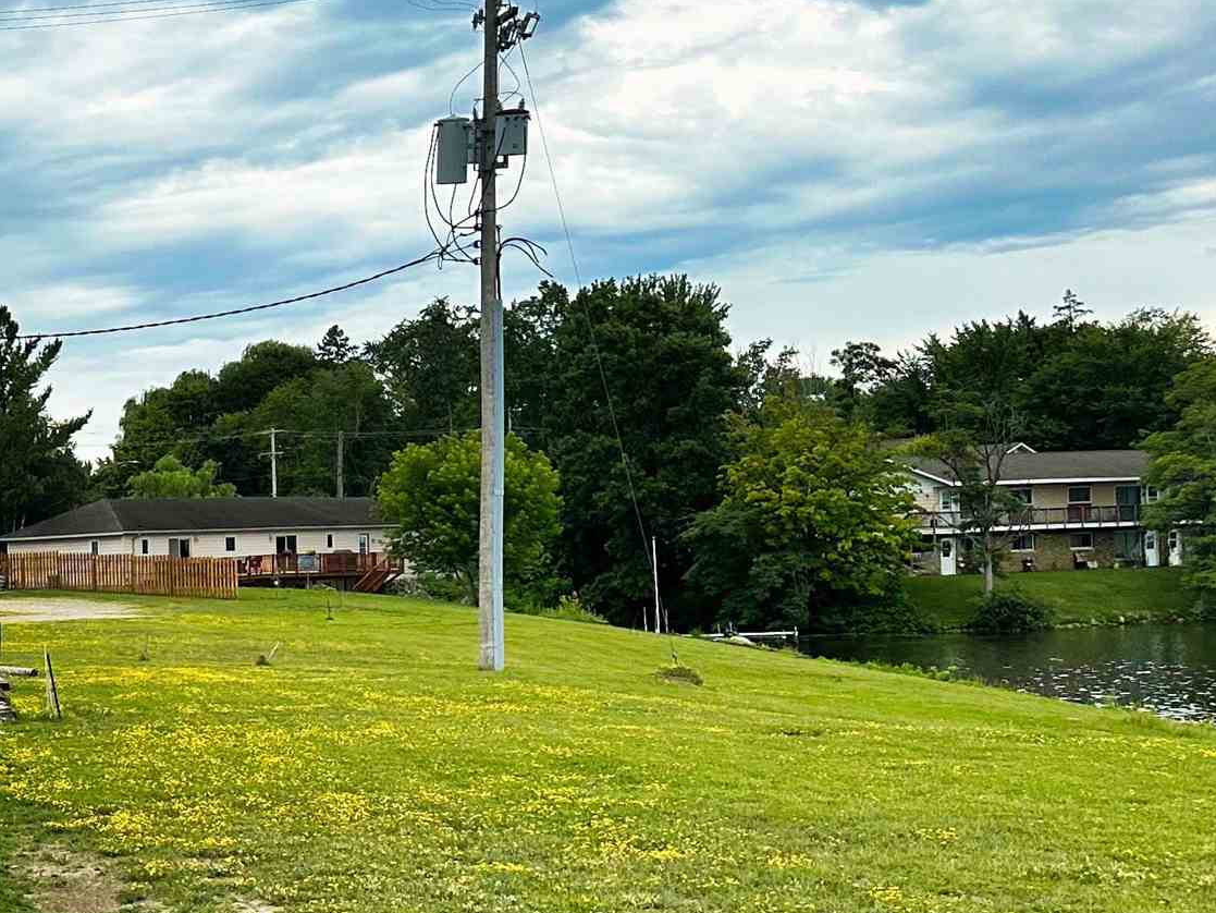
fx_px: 2319
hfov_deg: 25.8
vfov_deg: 22.2
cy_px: 589
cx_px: -297
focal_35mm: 66
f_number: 1.78
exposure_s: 1/1517
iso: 80
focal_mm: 6.86
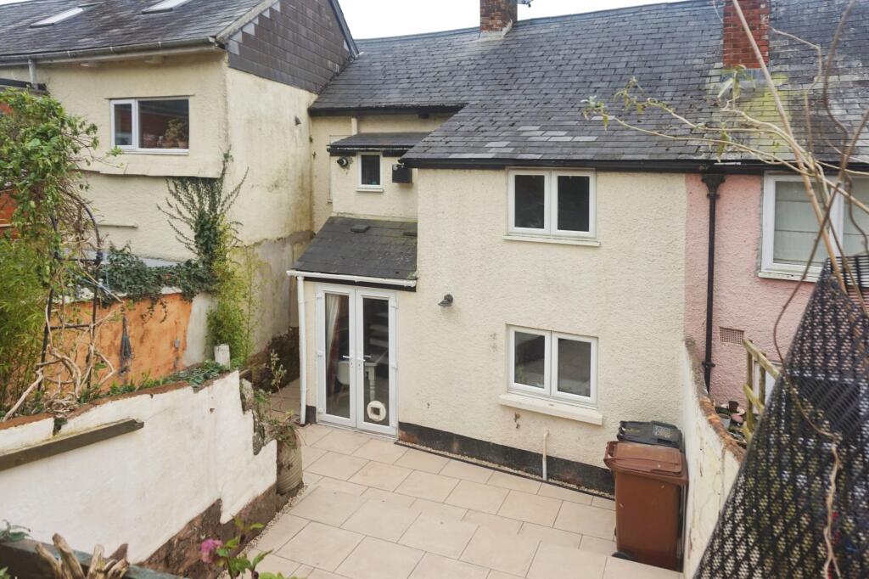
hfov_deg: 73.8
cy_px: 290
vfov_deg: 53.1
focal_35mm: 24
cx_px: 434
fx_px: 579
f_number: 4
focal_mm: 16
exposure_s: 1/160
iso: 100
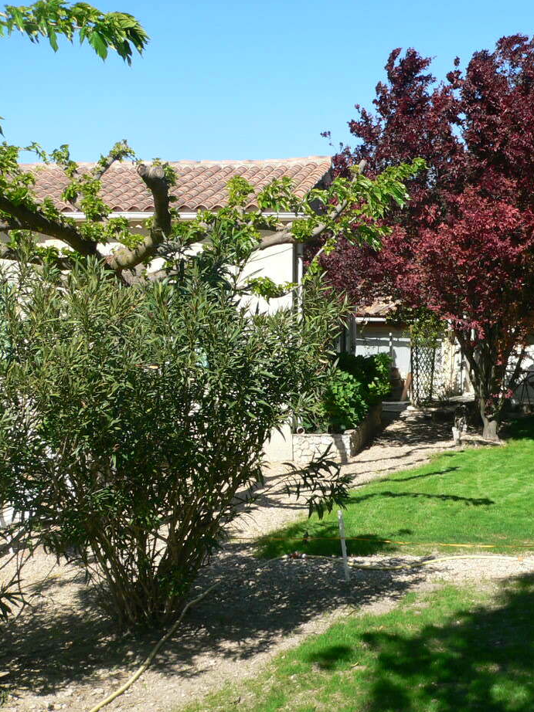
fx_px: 1029
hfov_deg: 28.3
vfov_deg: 38.2
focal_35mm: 50
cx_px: 444
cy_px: 356
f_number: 4
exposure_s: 1/400
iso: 80
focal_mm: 6
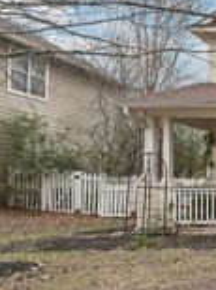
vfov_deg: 37.1
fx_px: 430
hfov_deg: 18.3
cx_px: 436
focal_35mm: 52
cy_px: 155
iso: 800
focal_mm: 16.5
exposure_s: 1/1250
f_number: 8
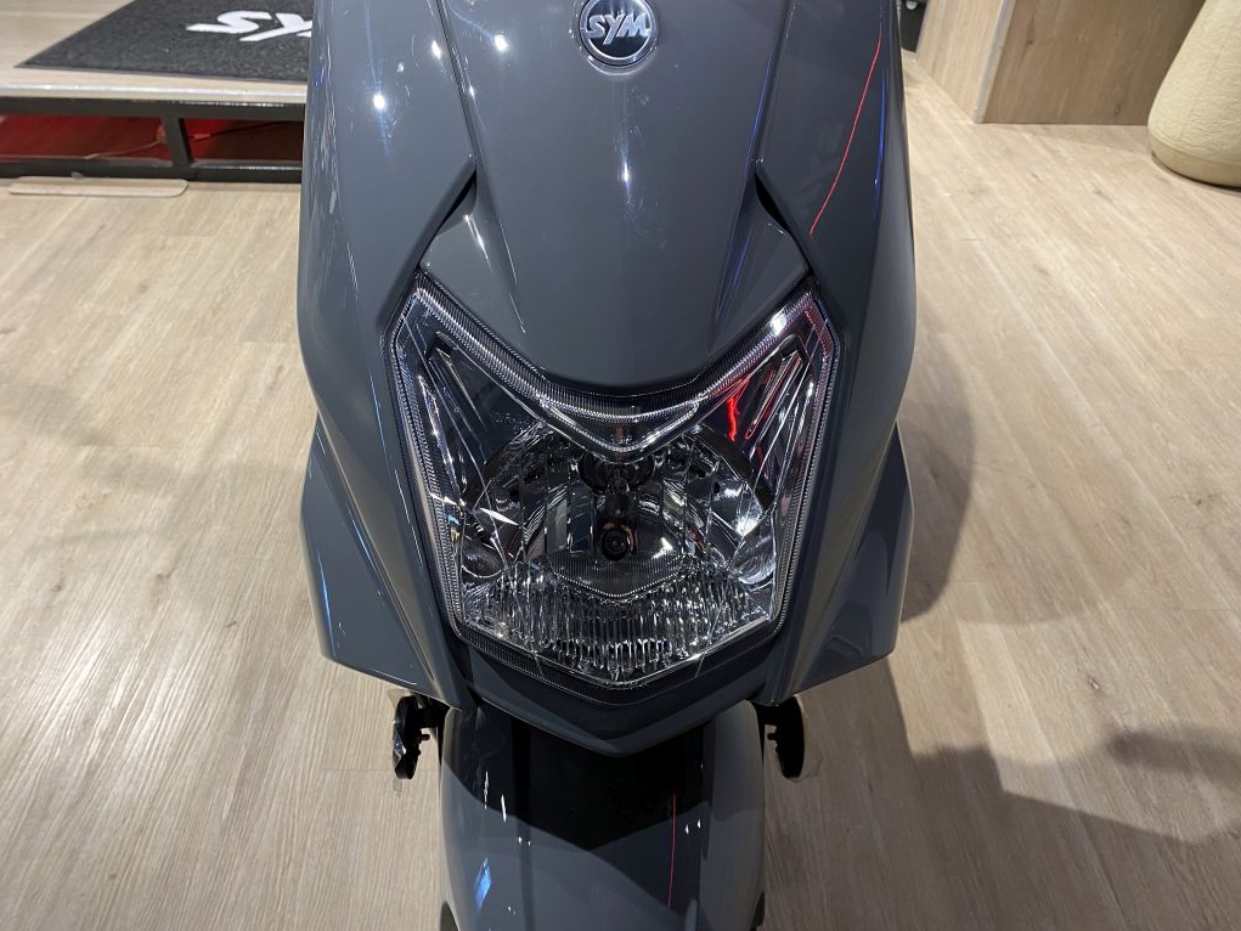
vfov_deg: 51.4
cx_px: 639
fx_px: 968
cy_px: 473
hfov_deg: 65.3
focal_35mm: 27
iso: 64
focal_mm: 4.25
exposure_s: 1/50
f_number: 1.8
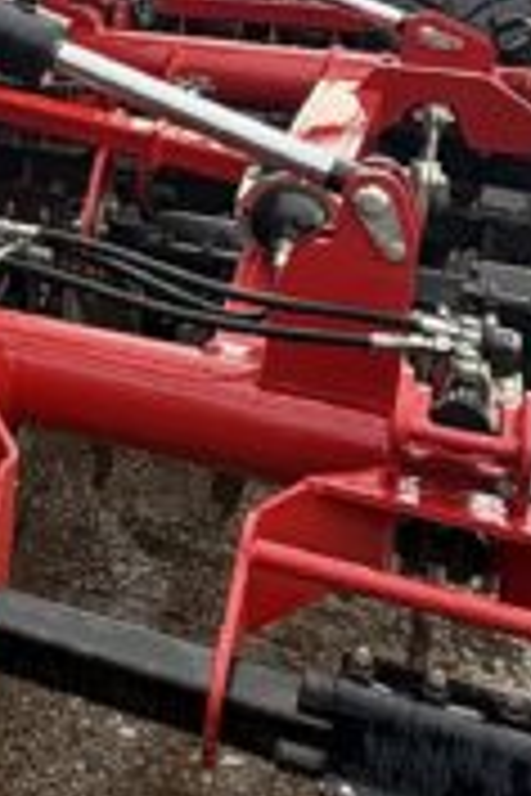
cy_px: 25
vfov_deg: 27.4
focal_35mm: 70
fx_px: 1549
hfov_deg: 16.4
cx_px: -423
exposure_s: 1/99
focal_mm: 2.22
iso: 64
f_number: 2.2
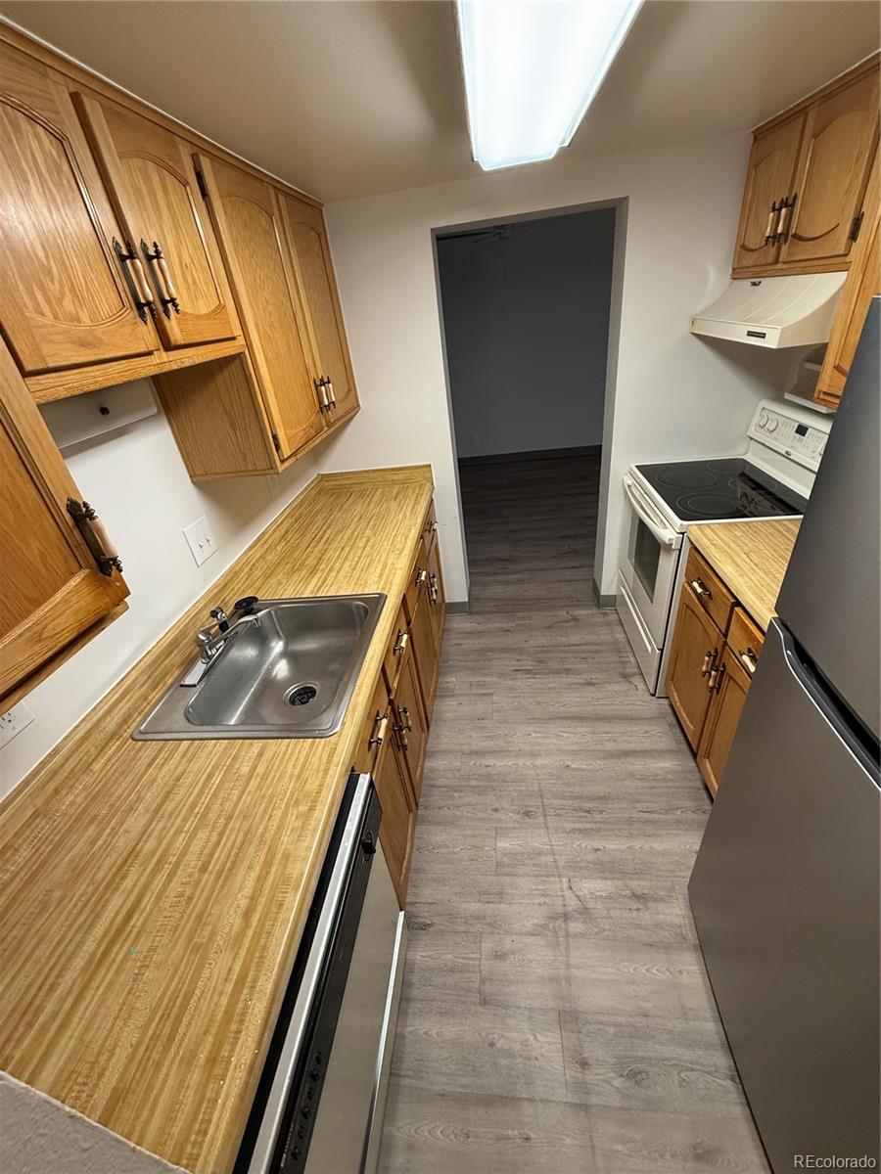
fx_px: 475
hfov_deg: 85.7
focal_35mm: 14
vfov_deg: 102.1
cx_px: 440
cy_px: 587
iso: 250
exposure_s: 1/60
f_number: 2.2
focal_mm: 2.22
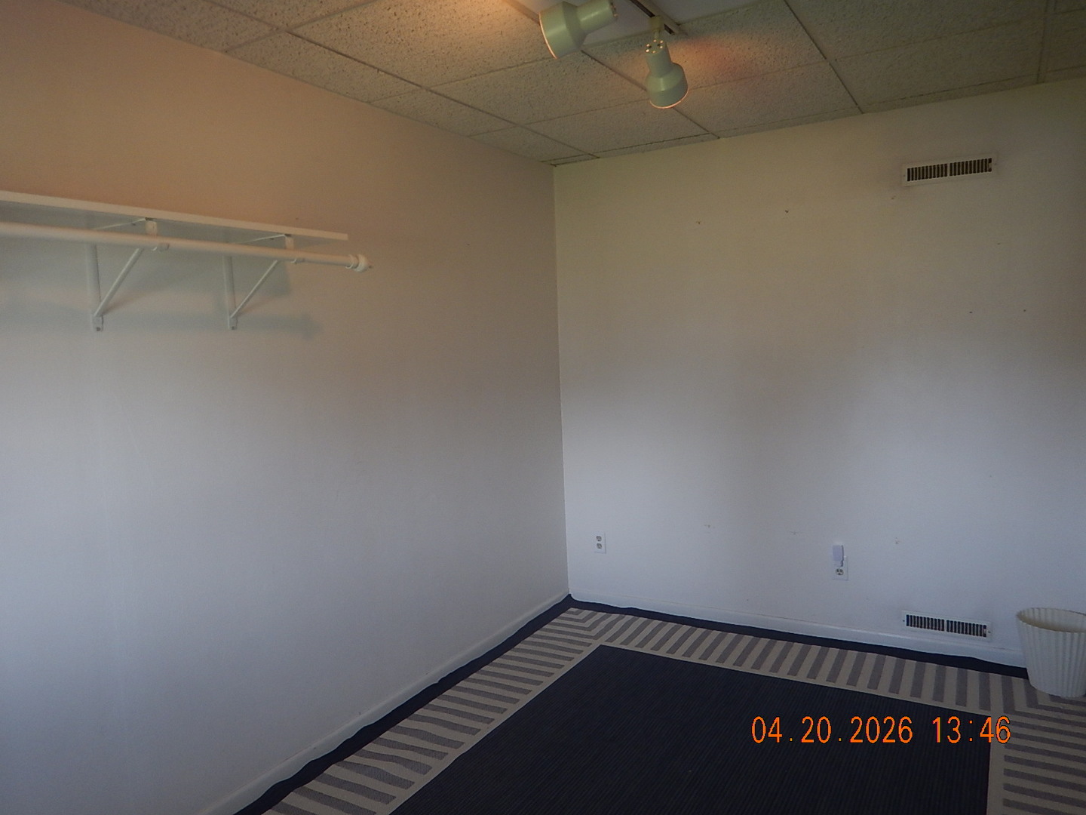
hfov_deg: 71.6
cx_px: 543
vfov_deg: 56.8
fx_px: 753
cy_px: 408
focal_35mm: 24
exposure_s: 1/40
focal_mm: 4.3
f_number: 2.8
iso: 125
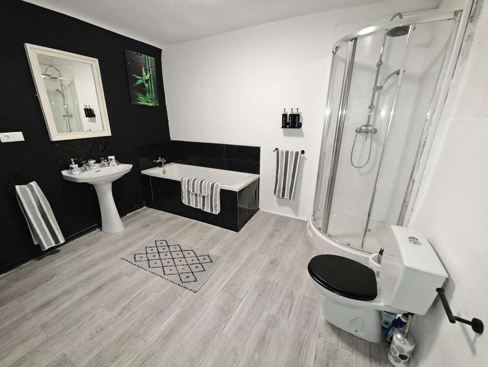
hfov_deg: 102.0
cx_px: 244
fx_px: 198
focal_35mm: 14
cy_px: 184
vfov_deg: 85.8
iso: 1250
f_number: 2.2
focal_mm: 2.16
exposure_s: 1/33.3
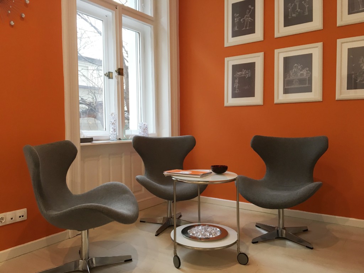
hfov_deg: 61.7
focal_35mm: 29
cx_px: 182
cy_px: 136
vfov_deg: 48.2
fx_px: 305
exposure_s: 1/33
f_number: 2.2
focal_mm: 4.15
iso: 80
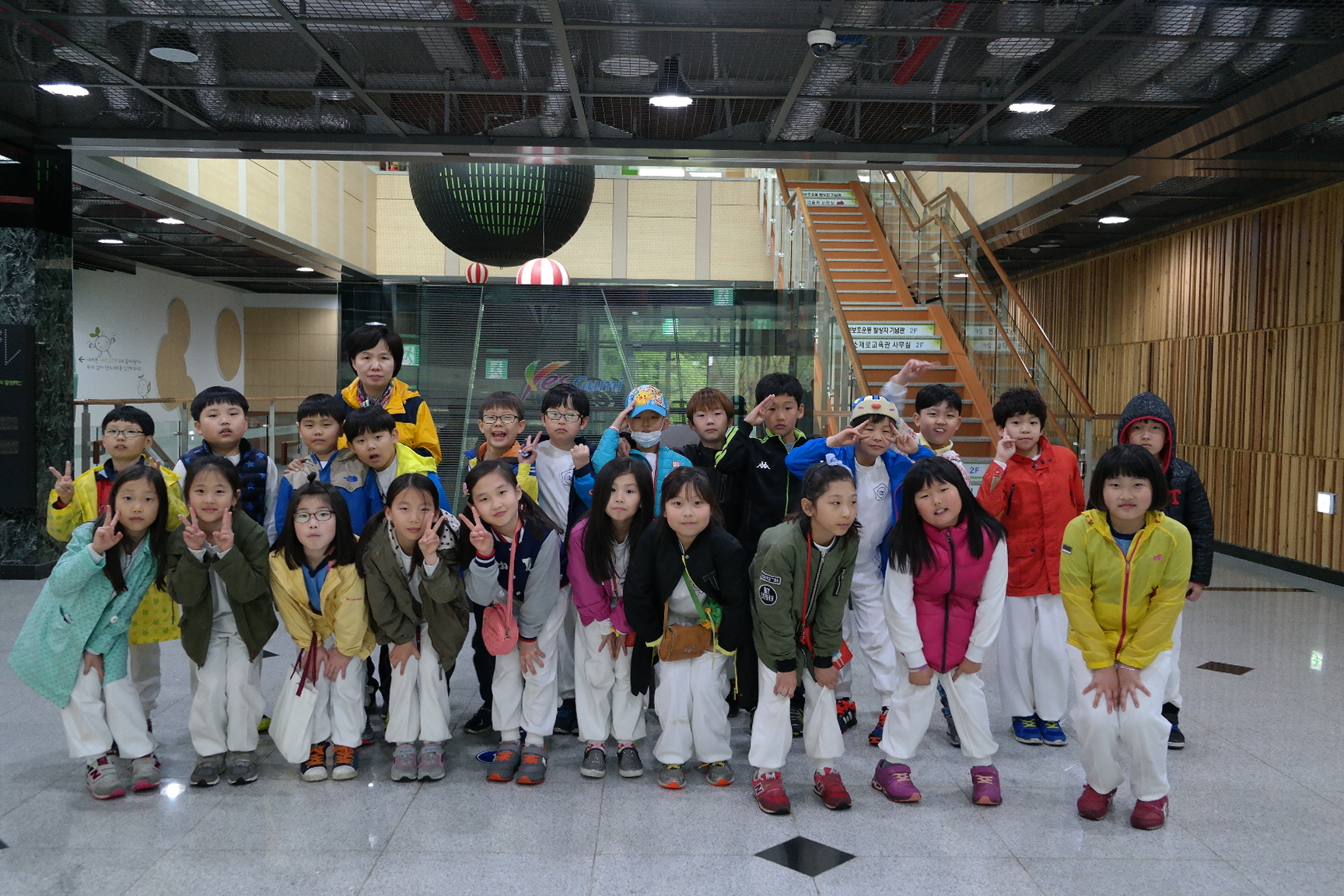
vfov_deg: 43.6
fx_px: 1120
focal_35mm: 30
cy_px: 448
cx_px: 672
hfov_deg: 61.9
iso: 800
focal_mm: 20
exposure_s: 1/40
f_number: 3.5
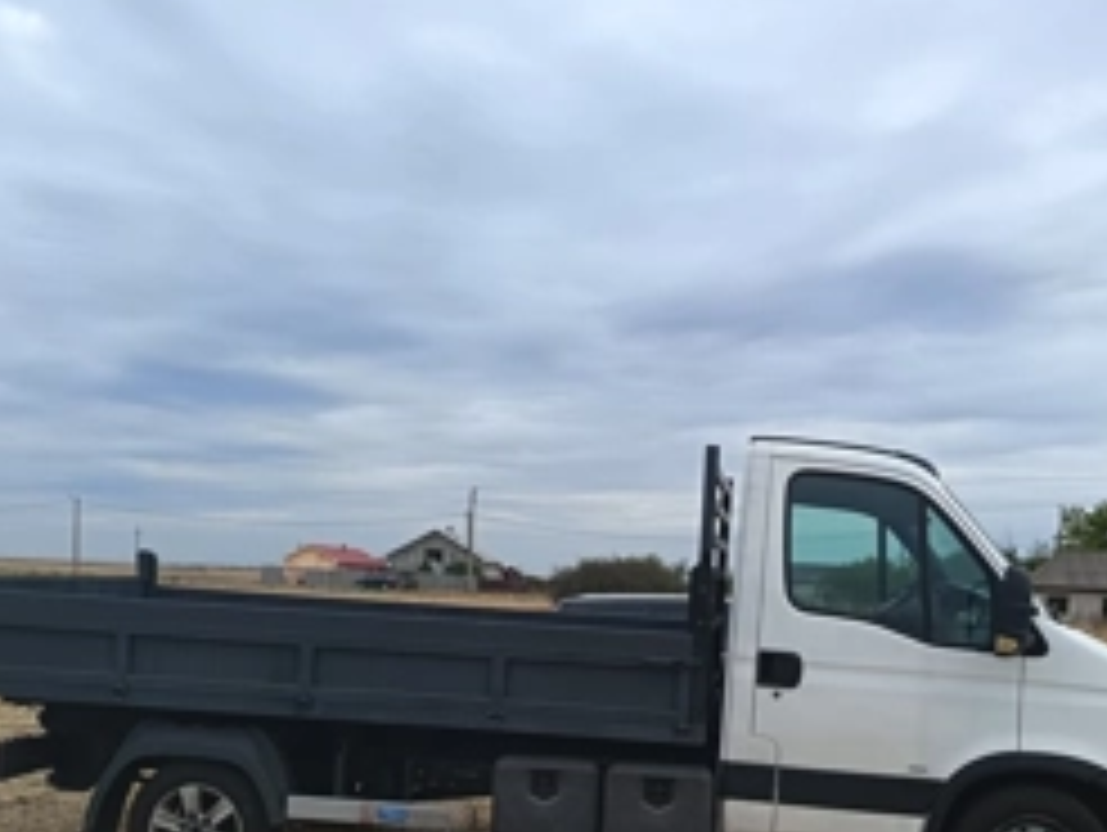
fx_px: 1248
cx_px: 630
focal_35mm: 39
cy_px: 621
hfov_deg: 47.7
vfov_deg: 36.1
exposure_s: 1/162
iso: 100
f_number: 1.75
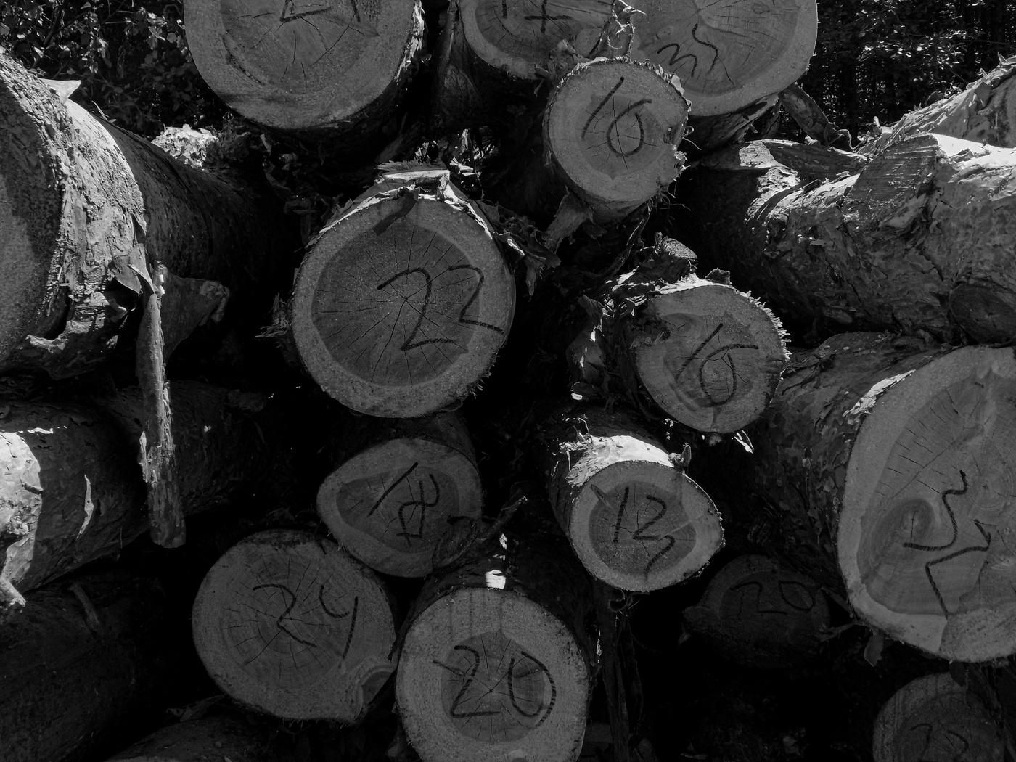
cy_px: 381
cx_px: 508
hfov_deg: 54.0
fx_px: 998
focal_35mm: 34
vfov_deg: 41.8
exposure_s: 1/400
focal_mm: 6.1
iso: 80
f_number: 3.4
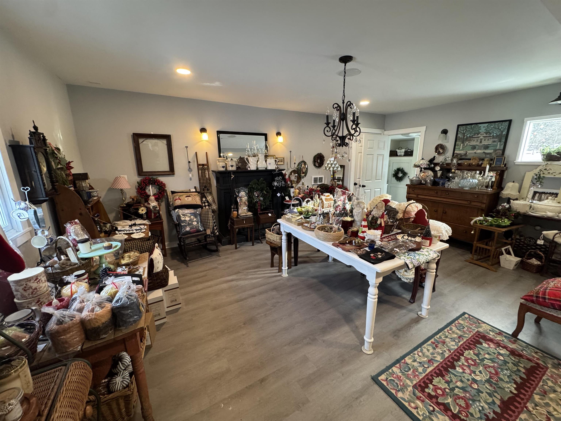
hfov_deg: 102.1
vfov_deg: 85.7
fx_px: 227
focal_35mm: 14
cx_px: 280
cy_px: 210
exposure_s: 1/60
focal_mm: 2.22
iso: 250
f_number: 2.2
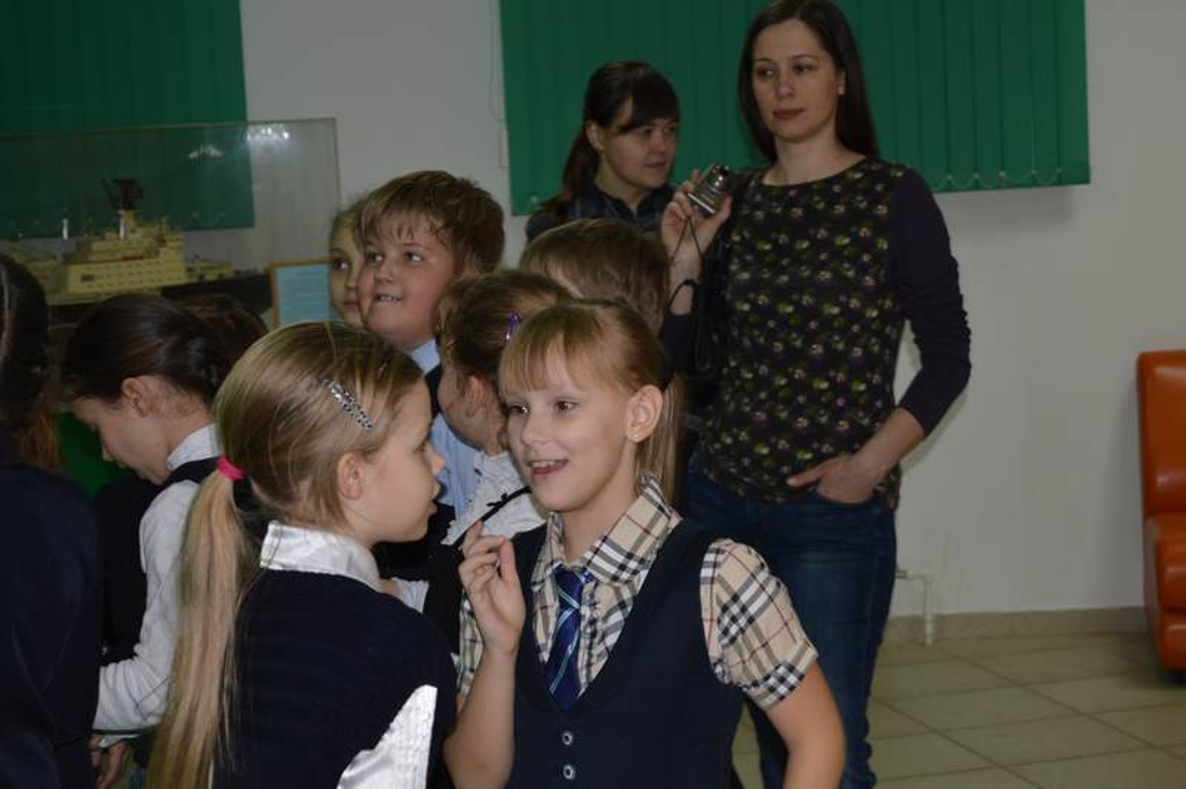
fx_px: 2716
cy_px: 394
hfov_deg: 24.6
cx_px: 593
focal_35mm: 82
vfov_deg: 16.5
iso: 500
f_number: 5.6
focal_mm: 55
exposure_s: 1/60
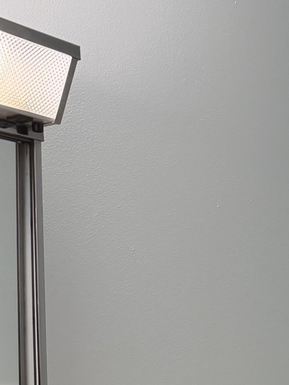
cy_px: 522
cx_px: 391
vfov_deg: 19.9
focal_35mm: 89
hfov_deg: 15.7
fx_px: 990
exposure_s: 1/120
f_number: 1.78
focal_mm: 6.76
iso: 160
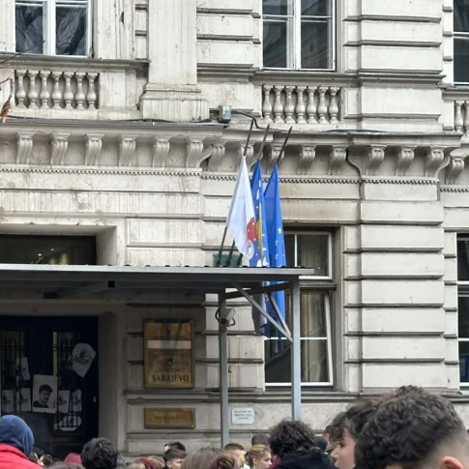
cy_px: 401
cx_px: -34
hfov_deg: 15.7
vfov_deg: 16.0
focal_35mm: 108
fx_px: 1655
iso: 80
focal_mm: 6.86
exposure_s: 1/121
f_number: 1.78
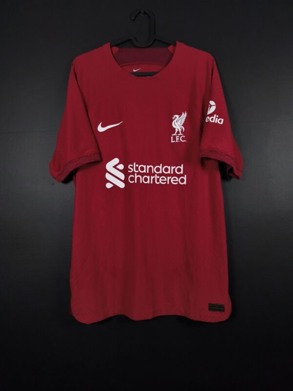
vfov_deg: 73.9
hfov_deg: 58.9
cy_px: 196
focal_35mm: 23
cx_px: 146
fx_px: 260
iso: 400
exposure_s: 1/160
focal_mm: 6.57
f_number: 1.6
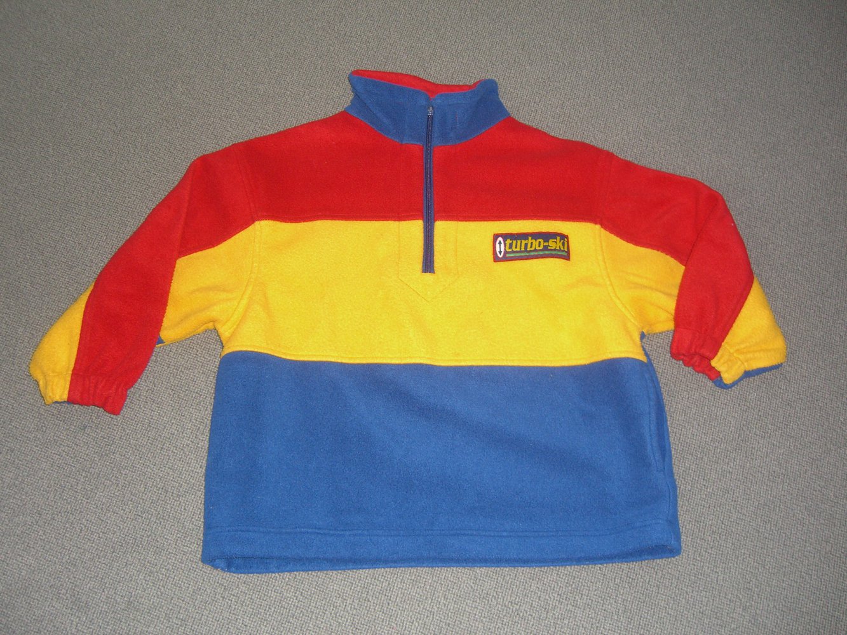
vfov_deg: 37.7
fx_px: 930
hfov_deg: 49.0
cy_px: 318
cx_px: 424
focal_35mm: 38
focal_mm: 7.9
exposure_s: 1/60
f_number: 2.8
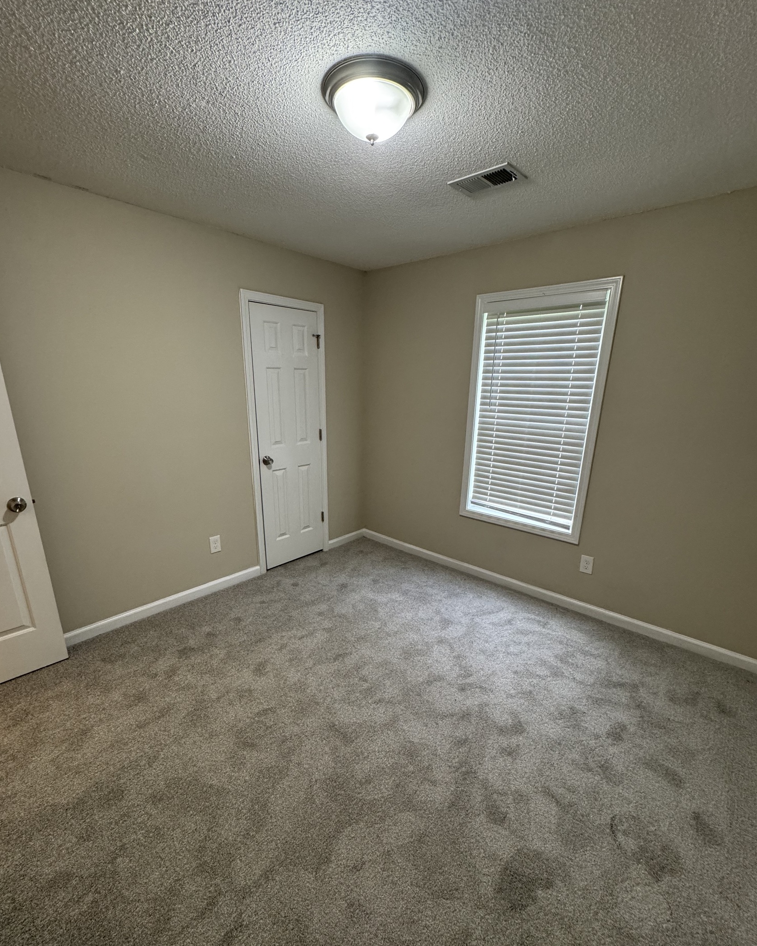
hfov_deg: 84.0
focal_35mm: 15
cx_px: 376
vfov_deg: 96.6
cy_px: 506
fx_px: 420
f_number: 2.2
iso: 320
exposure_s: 1/120
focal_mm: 2.22
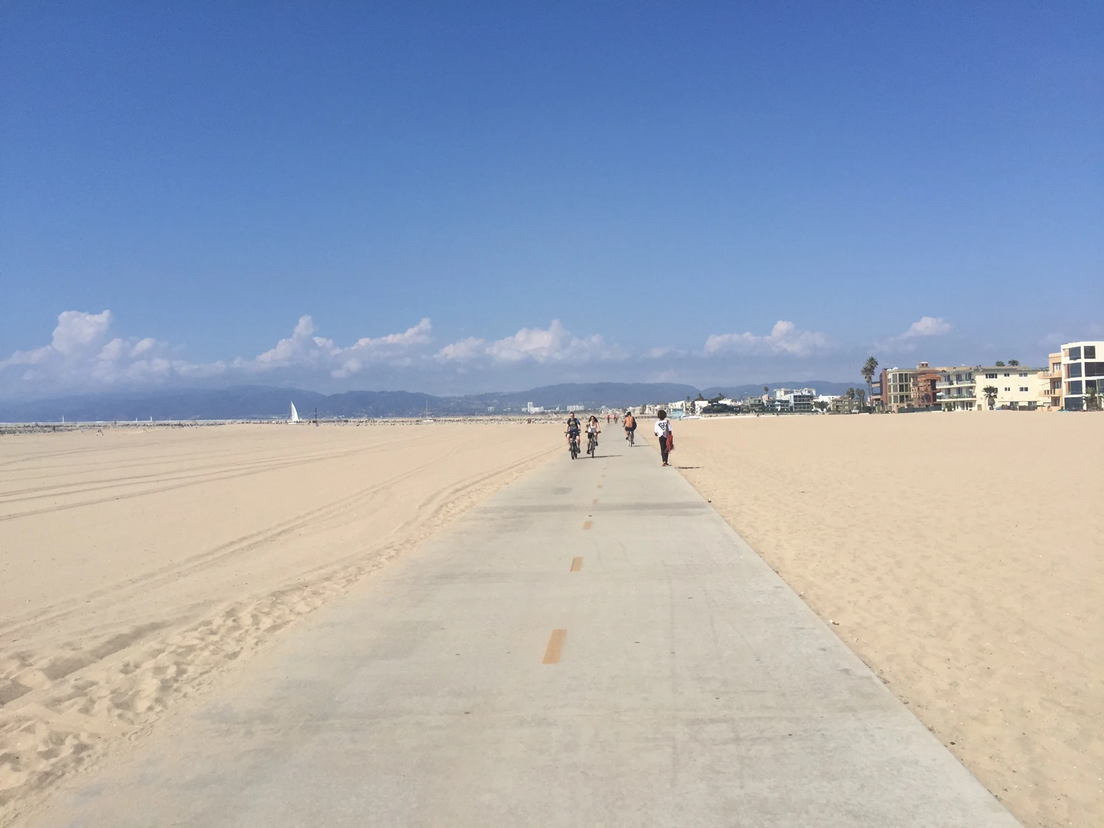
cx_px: 552
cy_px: 414
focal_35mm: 29
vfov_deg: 48.2
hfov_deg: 61.7
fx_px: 925
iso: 32
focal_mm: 4.15
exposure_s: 1/4950
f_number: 2.2
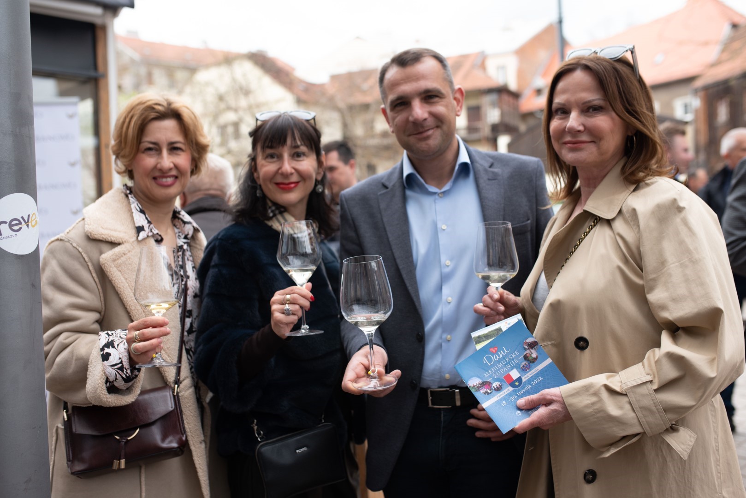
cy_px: 249
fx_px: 725
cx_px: 373
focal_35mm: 35
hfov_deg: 54.4
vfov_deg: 37.9
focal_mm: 35
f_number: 3.5
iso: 400
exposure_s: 1/1250
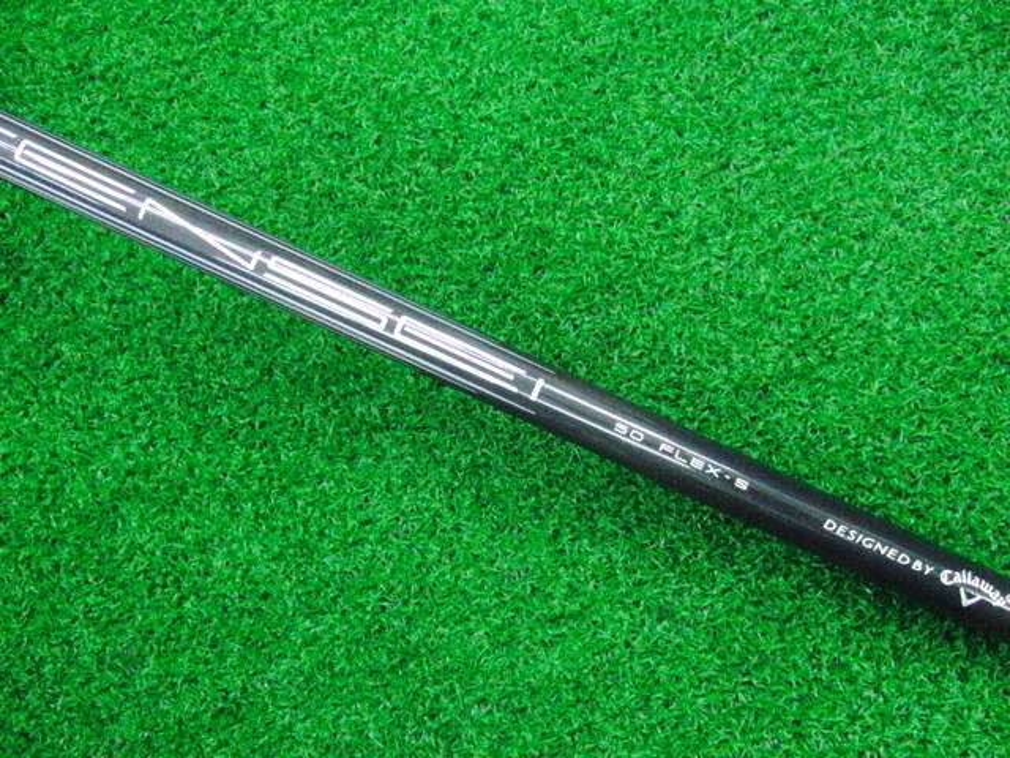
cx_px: 505
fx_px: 1080
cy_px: 379
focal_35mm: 37
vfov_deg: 38.7
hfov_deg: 50.1
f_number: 3.6
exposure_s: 1/200
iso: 3200
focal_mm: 6.42
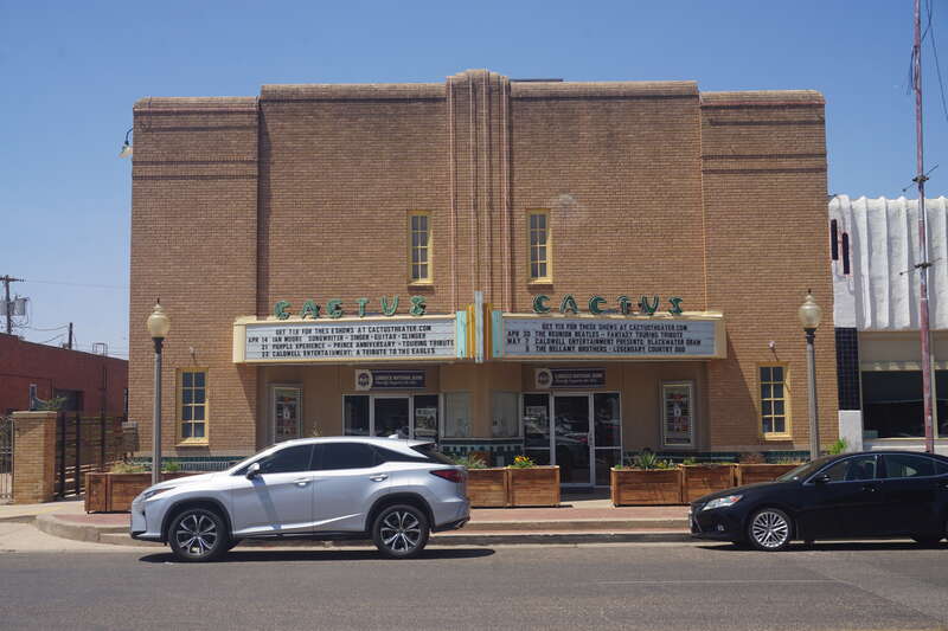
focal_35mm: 42
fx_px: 1106
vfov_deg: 31.9
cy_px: 316
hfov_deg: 46.4
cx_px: 474
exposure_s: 1/160
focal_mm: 28
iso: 100
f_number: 11
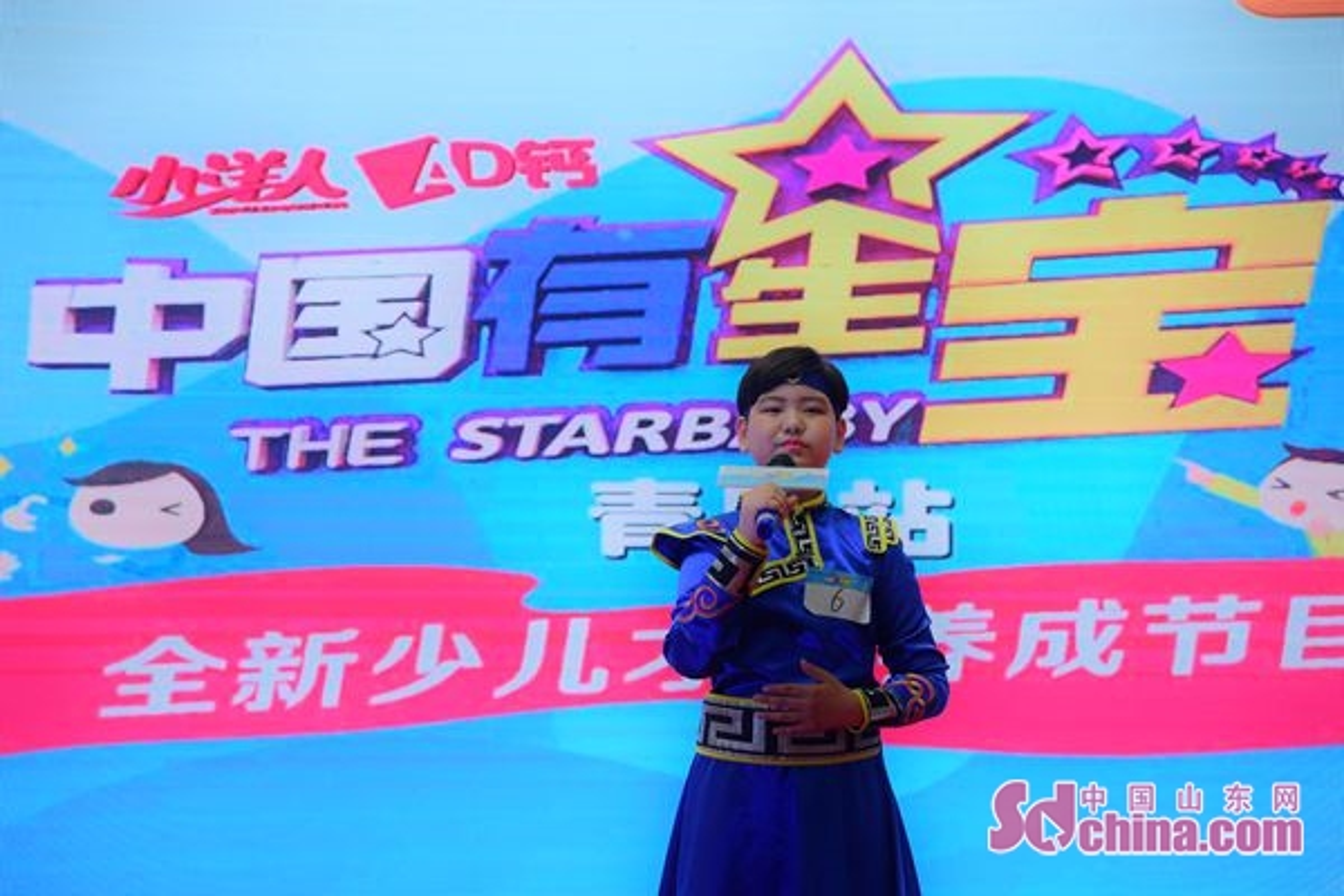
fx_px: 3920
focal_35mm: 105
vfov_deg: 13.0
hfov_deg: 19.5
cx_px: 672
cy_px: 448
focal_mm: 105
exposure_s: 1/320
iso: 640
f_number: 4.5
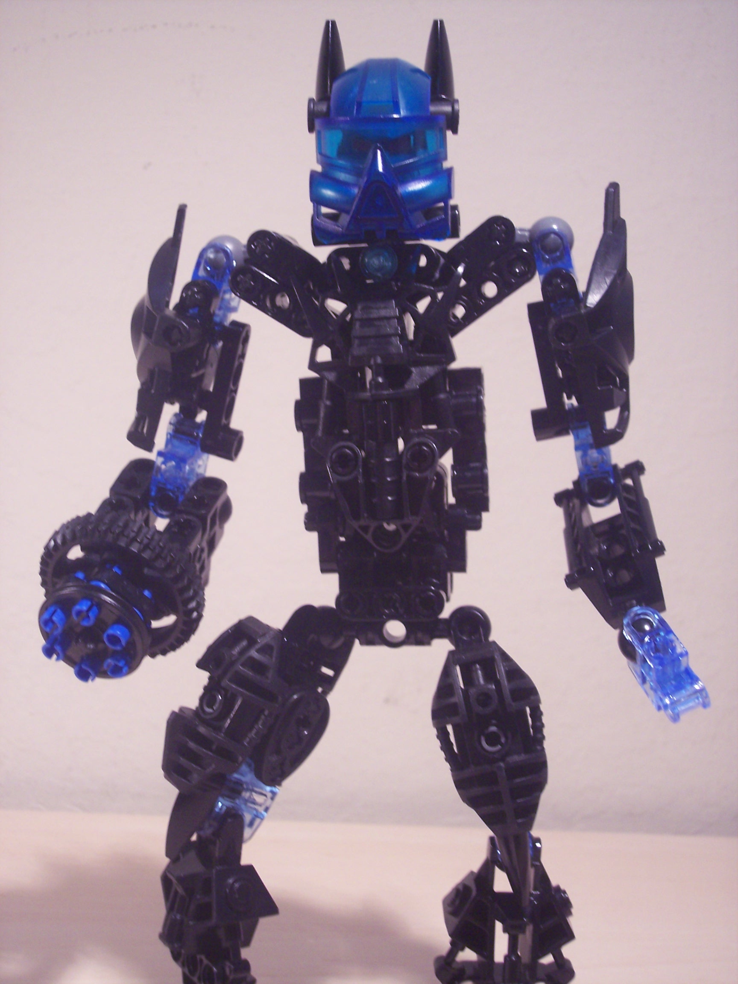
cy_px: 492
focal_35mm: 52
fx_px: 1478
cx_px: 369
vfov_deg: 36.8
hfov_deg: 28.0
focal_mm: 10.7
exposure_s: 1/45
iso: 200
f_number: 4
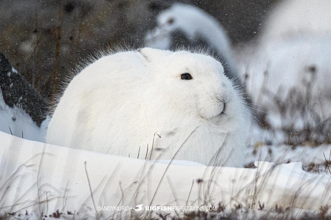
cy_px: 110
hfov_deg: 2.3
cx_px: 166
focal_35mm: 900
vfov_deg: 1.5
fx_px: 8274
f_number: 6.3
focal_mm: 600
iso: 1600
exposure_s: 1/1250
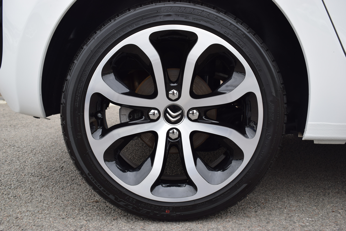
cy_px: 116
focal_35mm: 39
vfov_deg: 34.3
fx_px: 375
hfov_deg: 49.5
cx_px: 173
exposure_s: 1/200
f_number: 6.3
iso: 200
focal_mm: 26
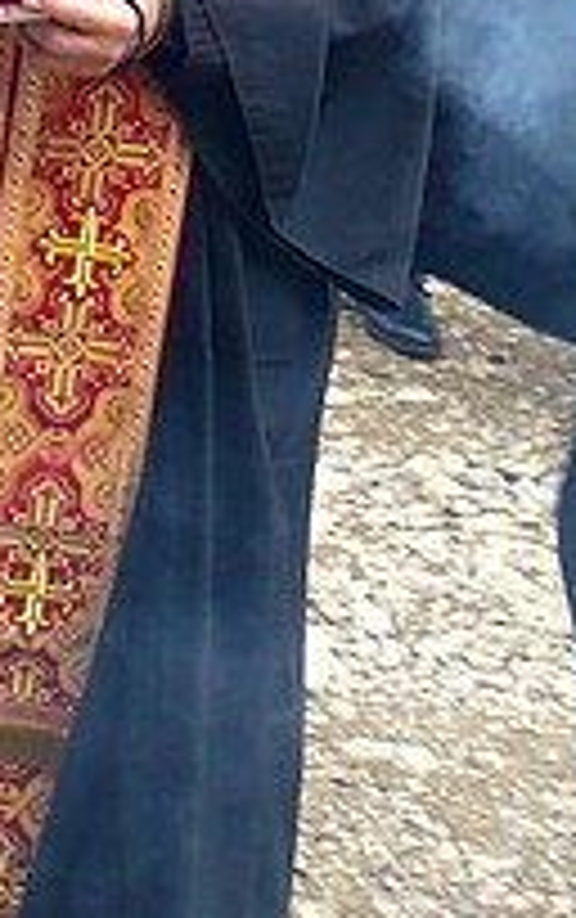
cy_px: -182
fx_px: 3006
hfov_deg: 10.9
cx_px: 104
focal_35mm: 120
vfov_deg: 16.6
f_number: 2.8
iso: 100
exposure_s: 1/100
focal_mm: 5.8
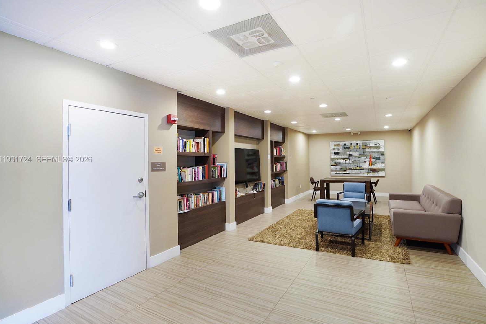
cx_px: 249
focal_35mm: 17
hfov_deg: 93.3
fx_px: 229
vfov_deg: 70.4
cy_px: 160
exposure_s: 1/125
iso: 640
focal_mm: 16
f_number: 4
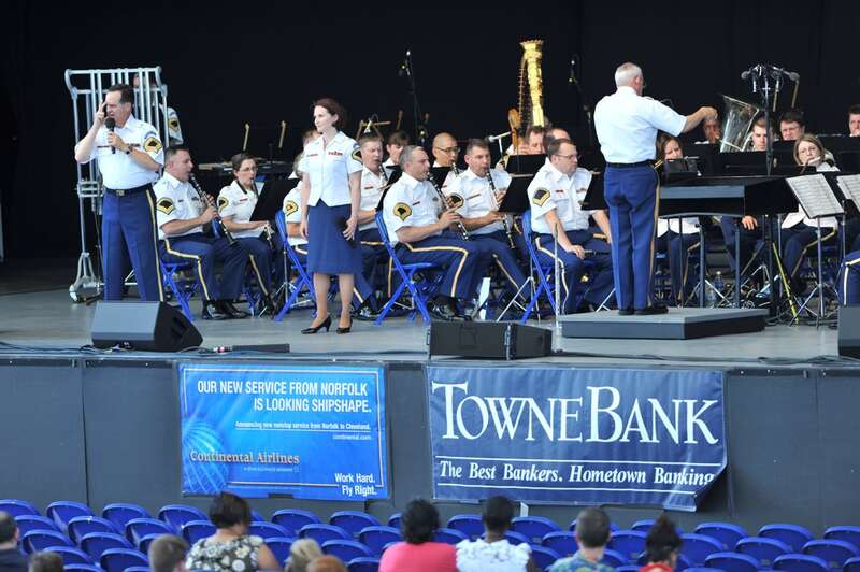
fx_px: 7161
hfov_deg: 6.9
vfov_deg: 4.6
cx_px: 430
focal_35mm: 300
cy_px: 286
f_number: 2.8
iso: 250
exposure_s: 1/640
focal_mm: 300
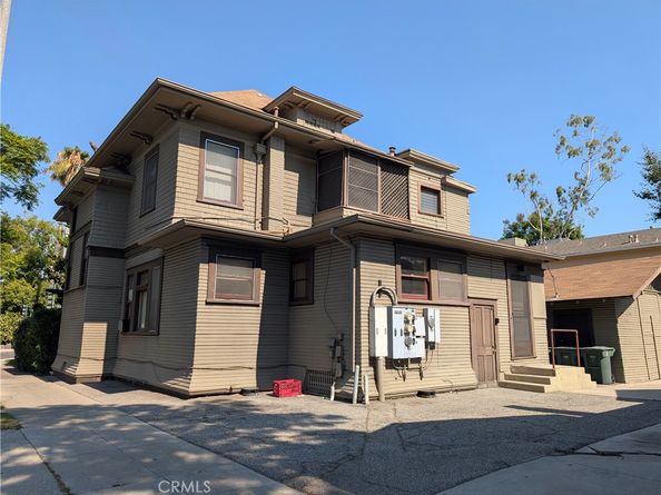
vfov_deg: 56.8
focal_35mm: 24
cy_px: 248
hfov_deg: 71.6
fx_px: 458
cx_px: 330
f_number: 1.68
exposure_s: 1/845
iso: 20
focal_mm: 6.9
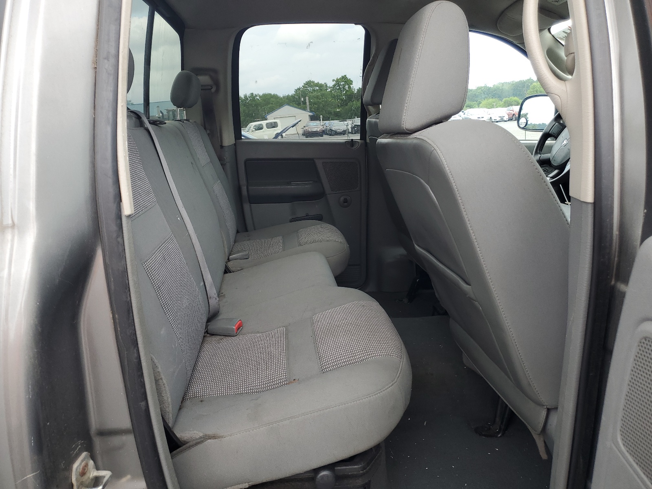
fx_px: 490
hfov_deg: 67.3
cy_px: 244
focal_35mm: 26
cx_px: 326
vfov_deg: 53.1
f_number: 1.5
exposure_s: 1/303
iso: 50
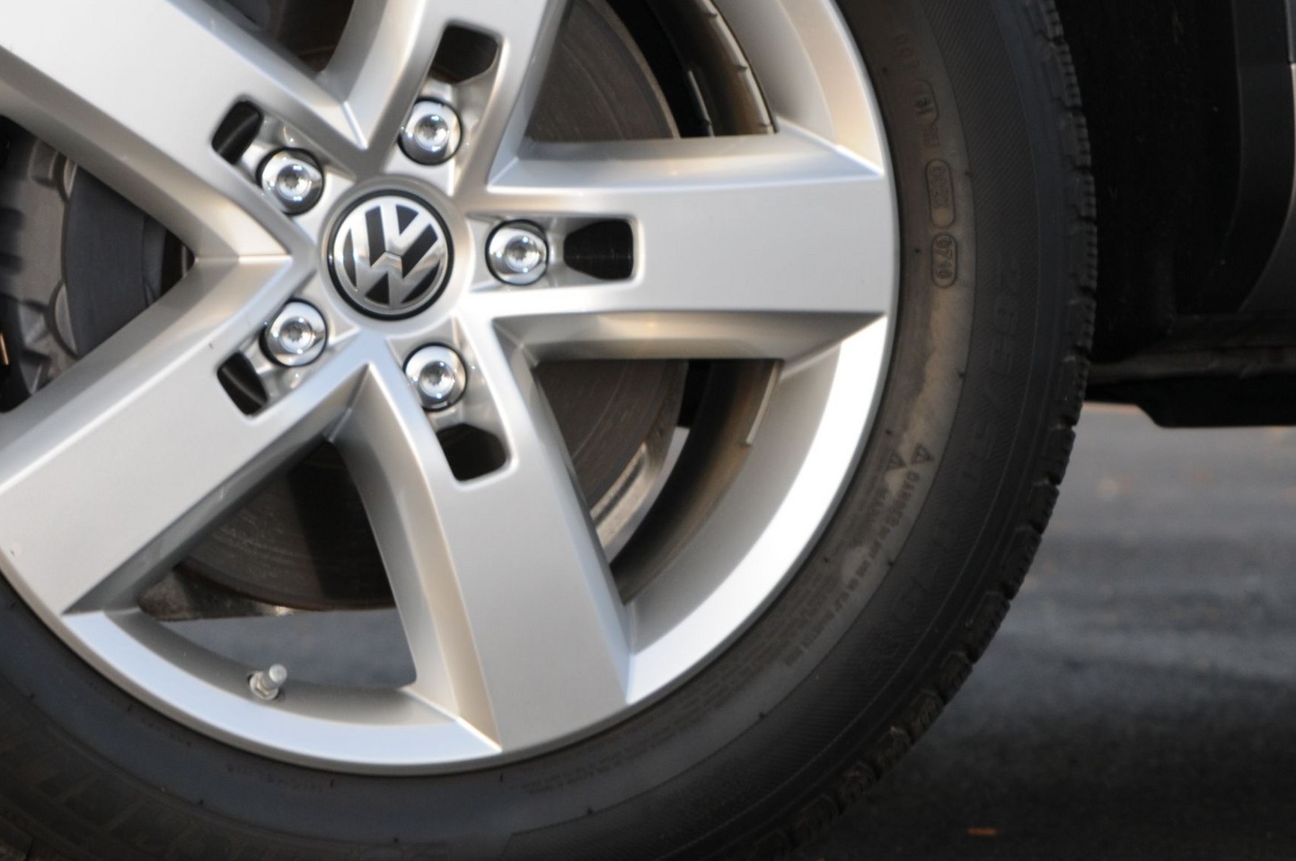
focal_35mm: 455
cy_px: 264
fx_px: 16358
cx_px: 394
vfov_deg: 3.0
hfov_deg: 4.5
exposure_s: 1/60
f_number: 8
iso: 250
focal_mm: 175
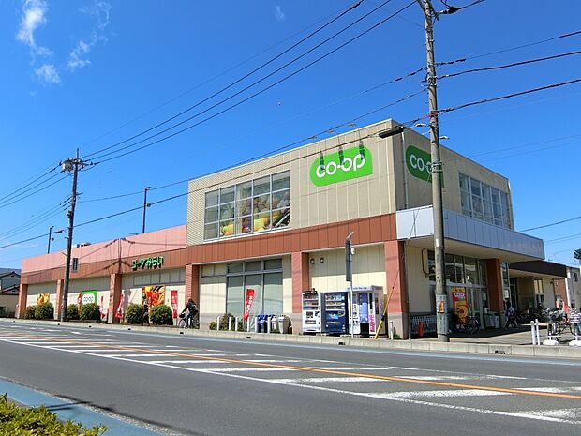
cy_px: 218
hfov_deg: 60.0
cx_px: 290
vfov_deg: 46.8
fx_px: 504
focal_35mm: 30
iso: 80
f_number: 3.3
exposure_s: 1/1600
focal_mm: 6.4
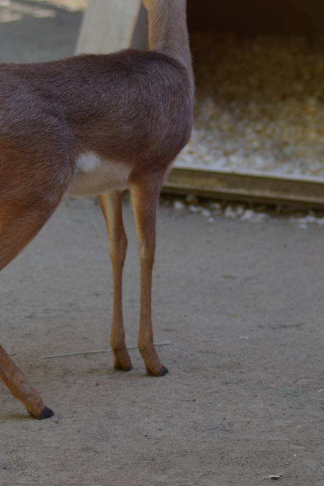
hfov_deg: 5.0
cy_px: 163
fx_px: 3738
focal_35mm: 277
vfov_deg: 7.4
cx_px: 43
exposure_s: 1/320
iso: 400
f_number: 4.5
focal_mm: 90
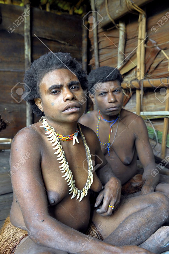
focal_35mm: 38
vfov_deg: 50.7
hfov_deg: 35.0
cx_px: 84
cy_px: 127
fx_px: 268
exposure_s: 1/100
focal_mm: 38
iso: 1600
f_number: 5.6
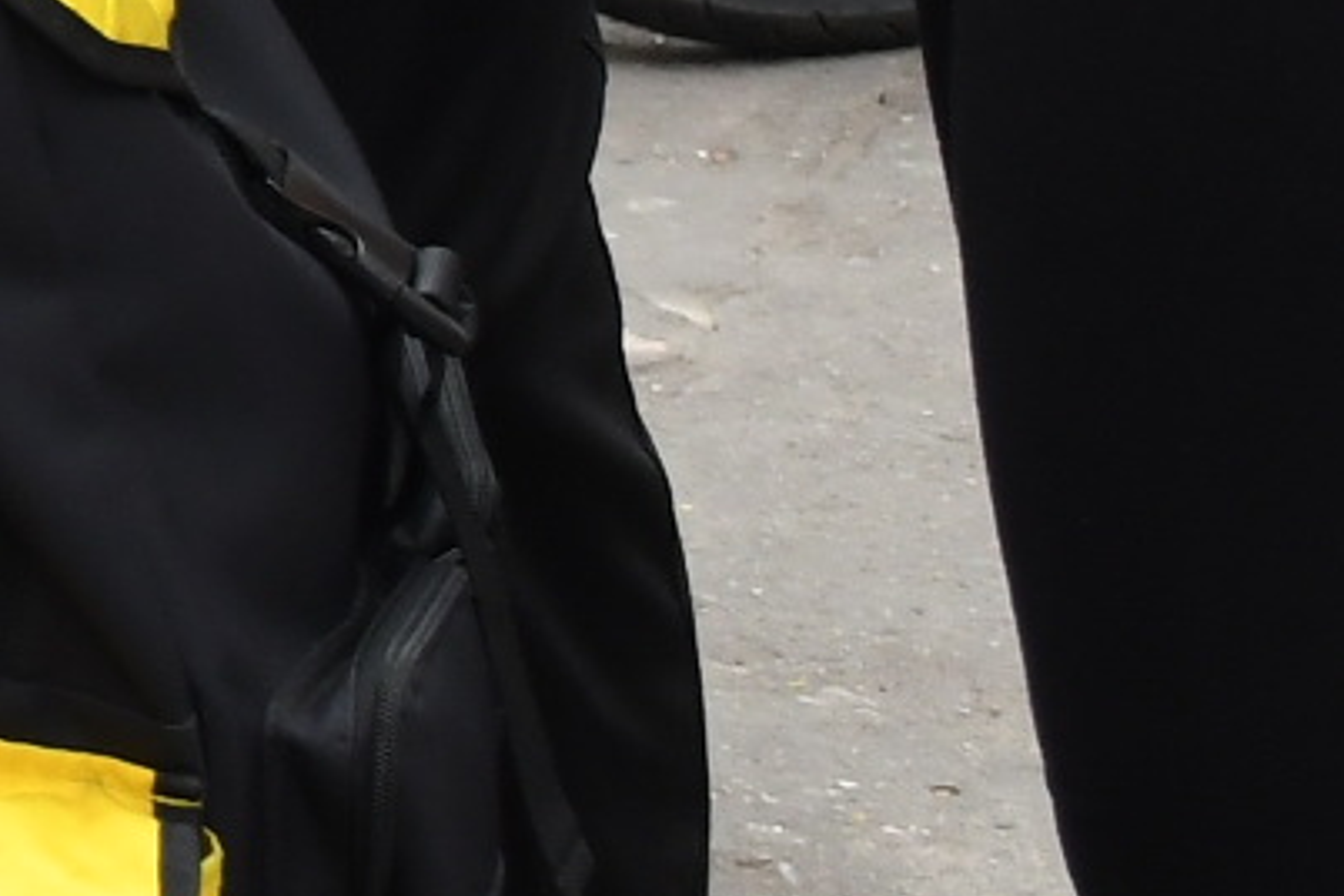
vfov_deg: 4.8
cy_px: -1835
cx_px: -2464
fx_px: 10079
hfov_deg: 7.0
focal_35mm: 270
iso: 640
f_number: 7.1
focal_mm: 26
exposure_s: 1/200
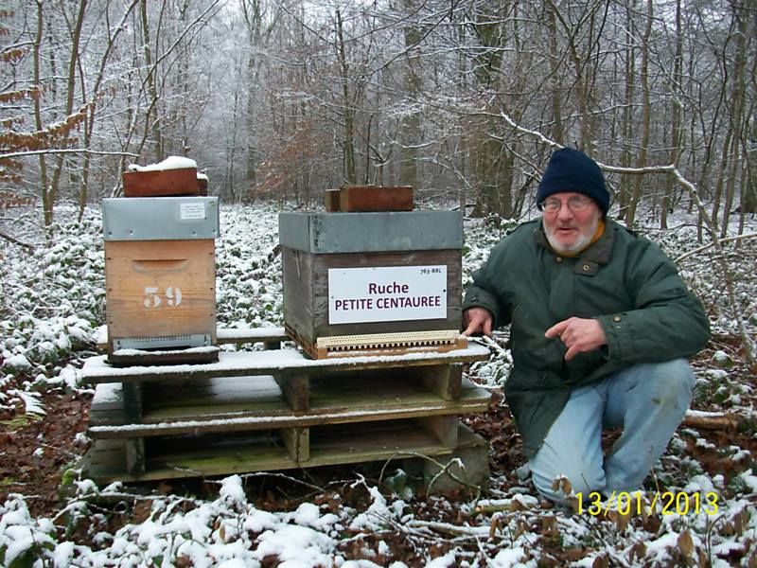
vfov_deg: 41.8
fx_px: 744
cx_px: 378
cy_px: 284
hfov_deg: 54.0
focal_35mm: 34
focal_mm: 5.7
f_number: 2.8
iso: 80
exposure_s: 1/80
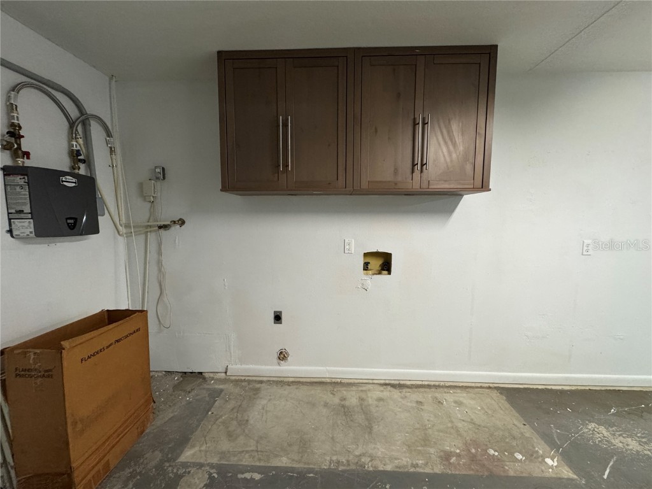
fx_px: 264
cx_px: 326
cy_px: 244
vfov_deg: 85.7
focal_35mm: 14
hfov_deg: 102.1
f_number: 2.2
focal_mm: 2.22
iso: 400
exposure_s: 1/60
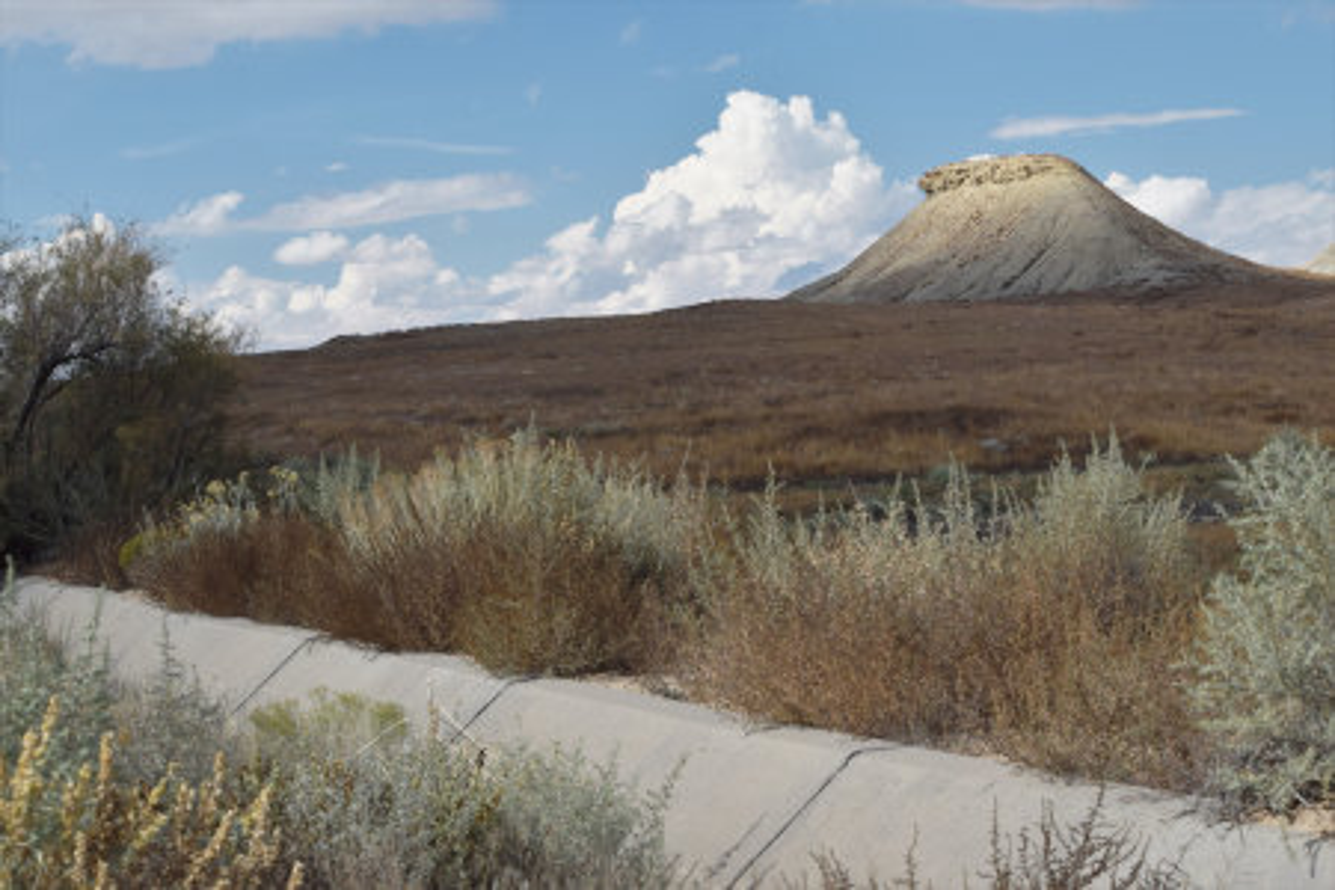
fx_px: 3059
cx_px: 668
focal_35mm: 82
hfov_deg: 24.6
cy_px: 445
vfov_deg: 16.6
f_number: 10
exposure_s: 1/400
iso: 400
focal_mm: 55
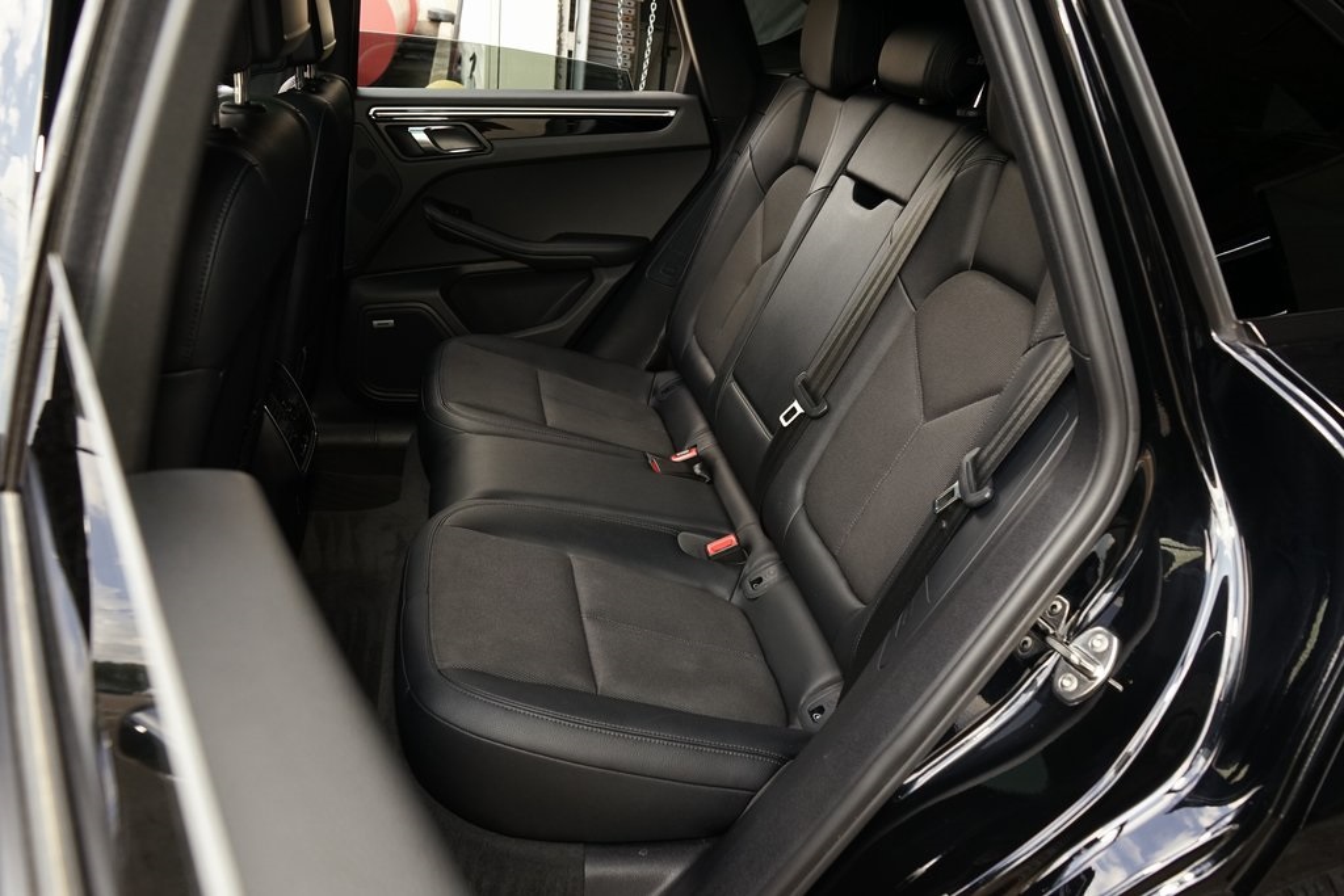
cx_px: 672
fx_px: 1045
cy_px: 448
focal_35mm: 28
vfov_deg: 46.4
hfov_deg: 65.5
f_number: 7.1
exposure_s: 1/125
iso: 1000
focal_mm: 28
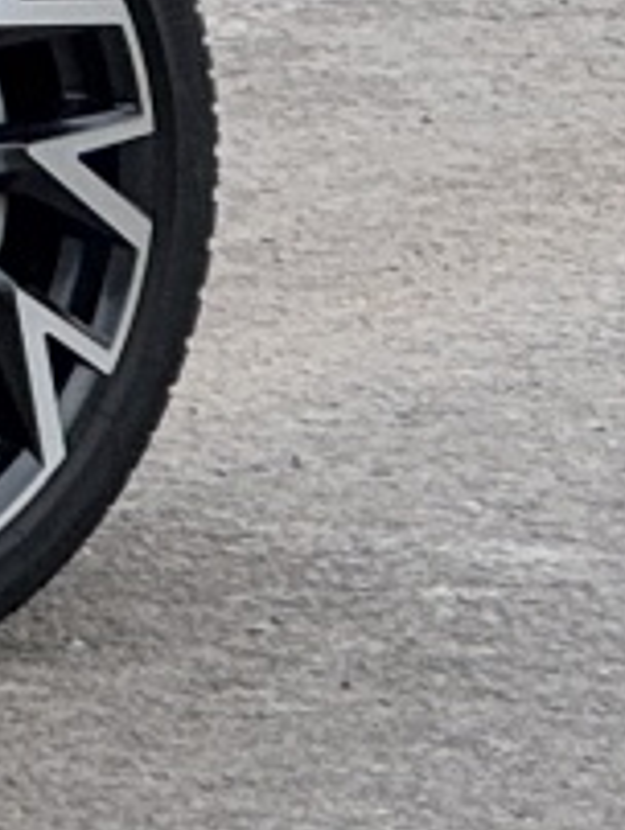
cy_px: -639
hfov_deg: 2.0
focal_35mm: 723
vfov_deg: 2.7
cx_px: -2640
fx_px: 17369
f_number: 2.8
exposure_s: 1/159
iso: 25
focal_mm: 9
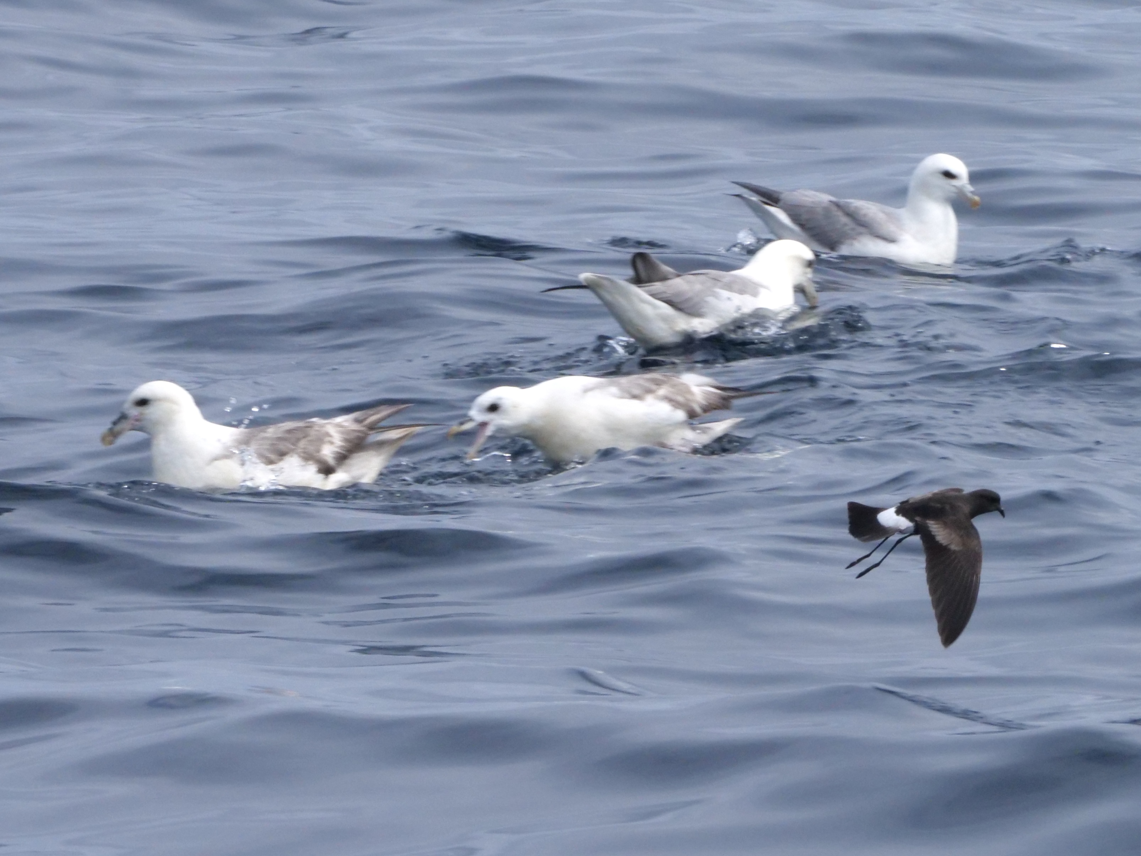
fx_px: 11405
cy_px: 428
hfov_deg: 5.7
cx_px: 570
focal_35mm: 346
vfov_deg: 4.3
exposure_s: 1/640
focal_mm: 173
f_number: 20
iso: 1600
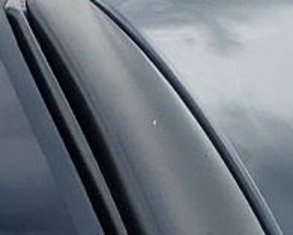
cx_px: -194
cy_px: 651
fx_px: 1804
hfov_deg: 9.0
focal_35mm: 208
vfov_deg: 6.8
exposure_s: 1/2000
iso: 50
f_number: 1.5
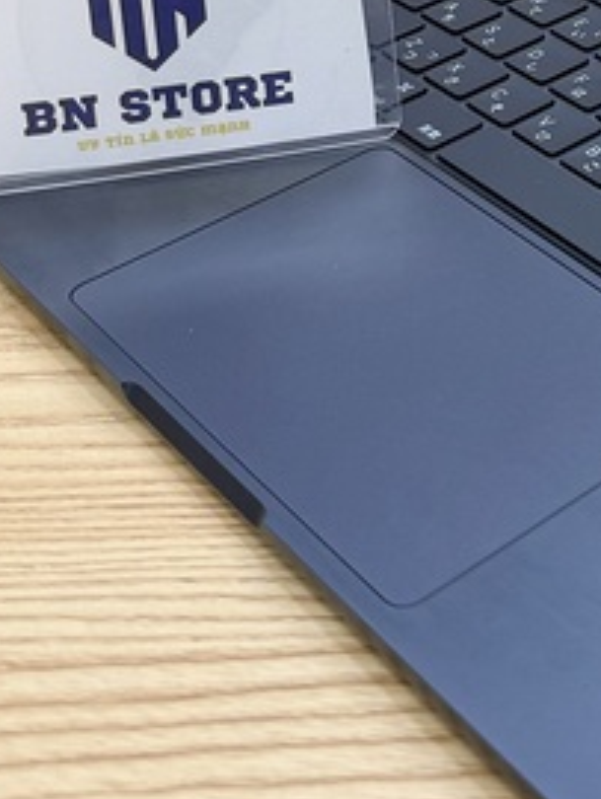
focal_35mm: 80
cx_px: 816
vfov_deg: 22.1
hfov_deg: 17.2
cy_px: -210
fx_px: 1849
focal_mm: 6.76
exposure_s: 1/120
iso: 100
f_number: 1.78
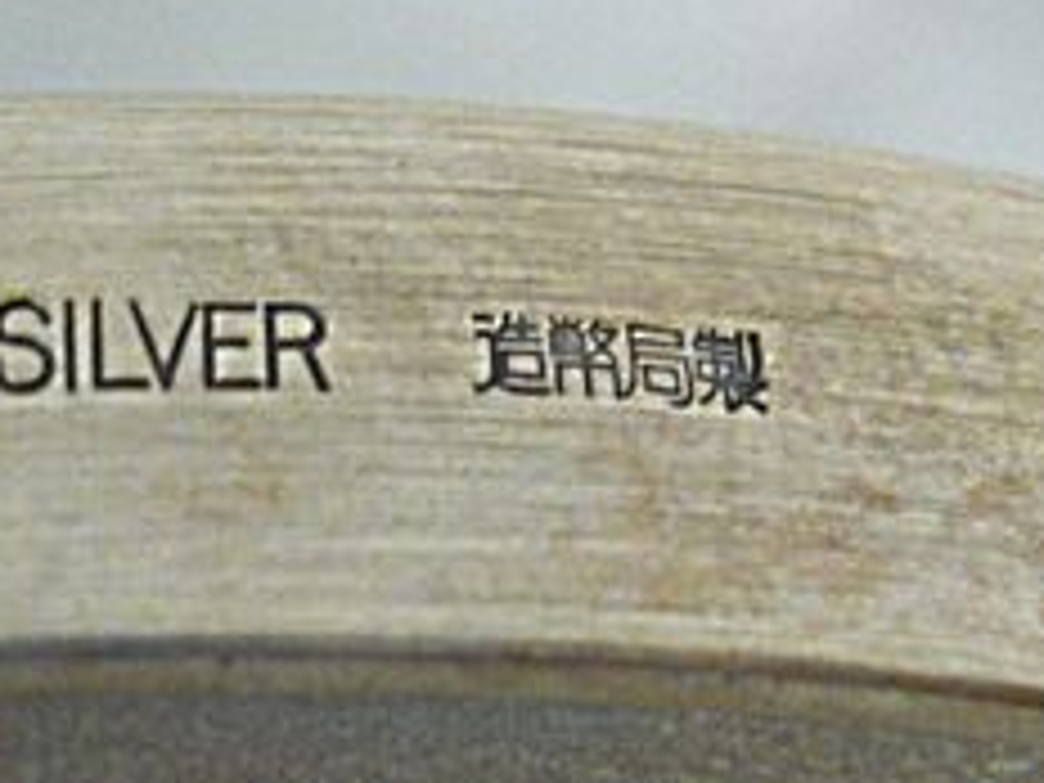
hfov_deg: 21.2
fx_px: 2745
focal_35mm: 91
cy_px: 349
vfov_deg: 16.2
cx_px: 176
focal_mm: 5.5
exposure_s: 1/30
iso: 400
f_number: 2.8
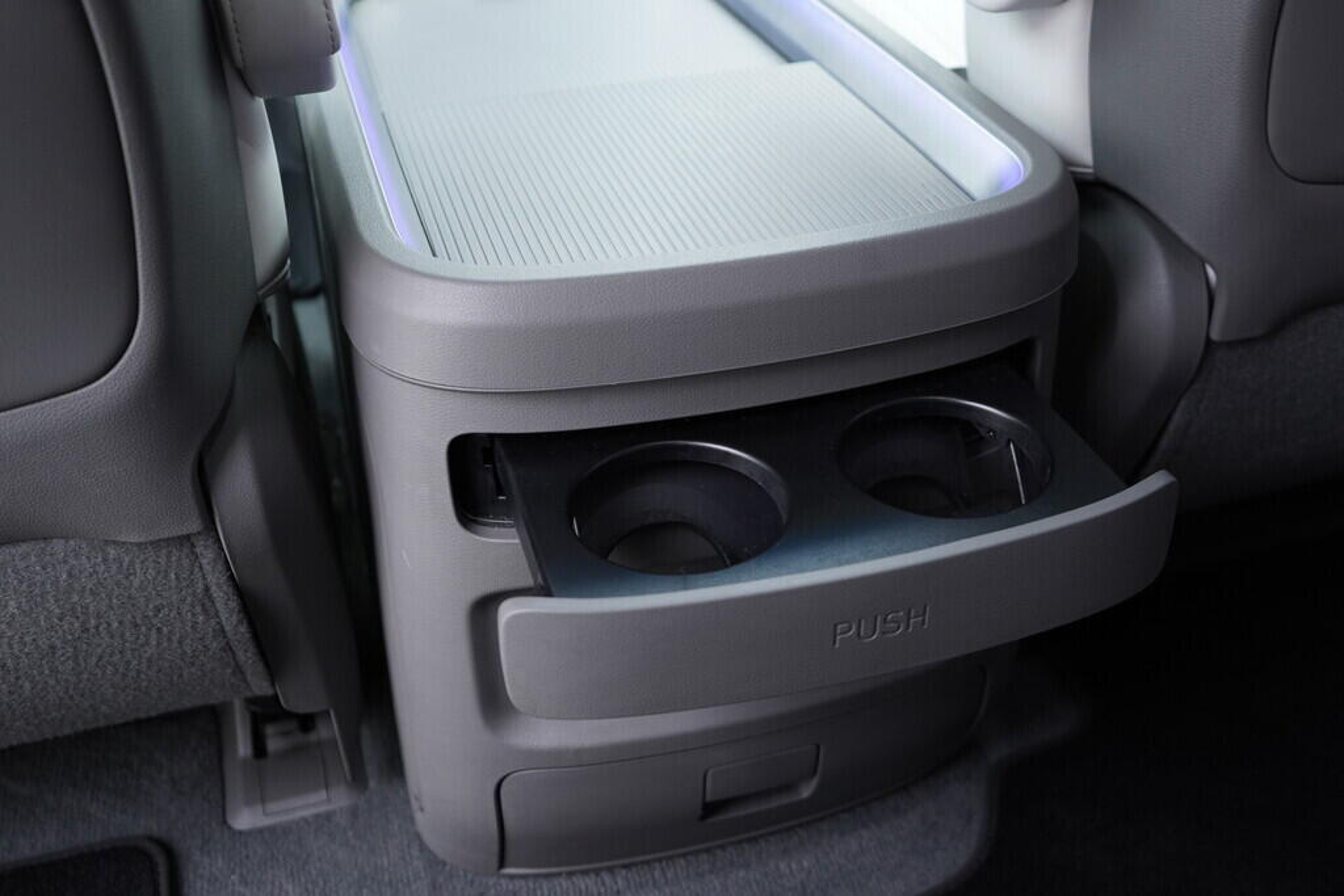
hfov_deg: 53.1
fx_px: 1344
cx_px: 672
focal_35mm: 36
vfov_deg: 36.9
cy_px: 448
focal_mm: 24
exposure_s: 1/40
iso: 400
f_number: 2.8
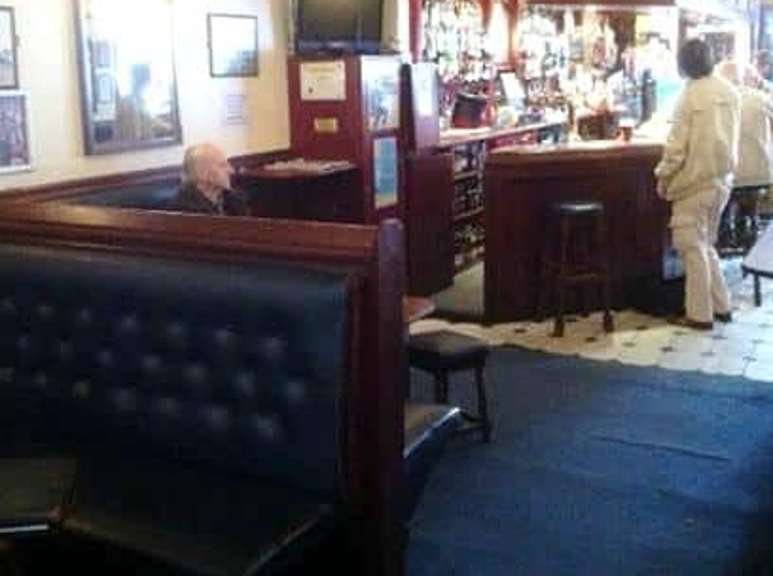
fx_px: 1025
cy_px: 231
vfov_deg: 31.3
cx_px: 386
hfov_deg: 41.3
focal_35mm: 46
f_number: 2.8
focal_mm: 3.85
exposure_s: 1/15
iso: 1000
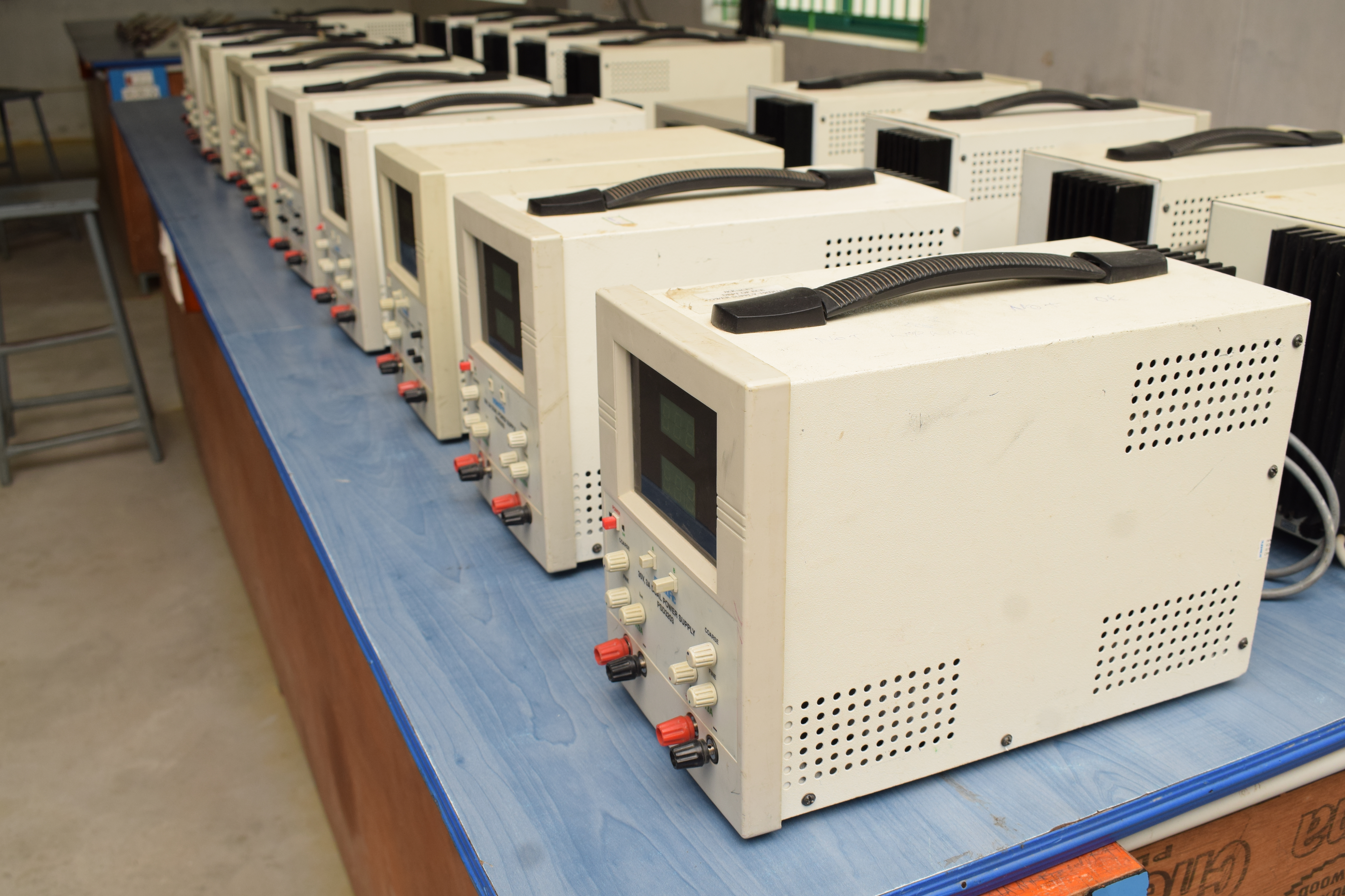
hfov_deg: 55.1
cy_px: 448
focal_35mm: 34
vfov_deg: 38.4
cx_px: 672
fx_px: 1289
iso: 320
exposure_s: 1/125
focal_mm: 23
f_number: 8
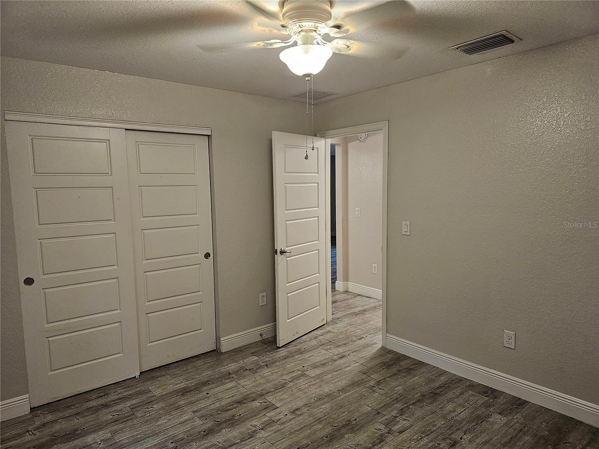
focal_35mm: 23
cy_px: 224
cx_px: 300
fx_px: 398
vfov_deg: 58.9
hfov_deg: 73.9
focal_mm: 6.3
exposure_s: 1/120
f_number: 1.7
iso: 400
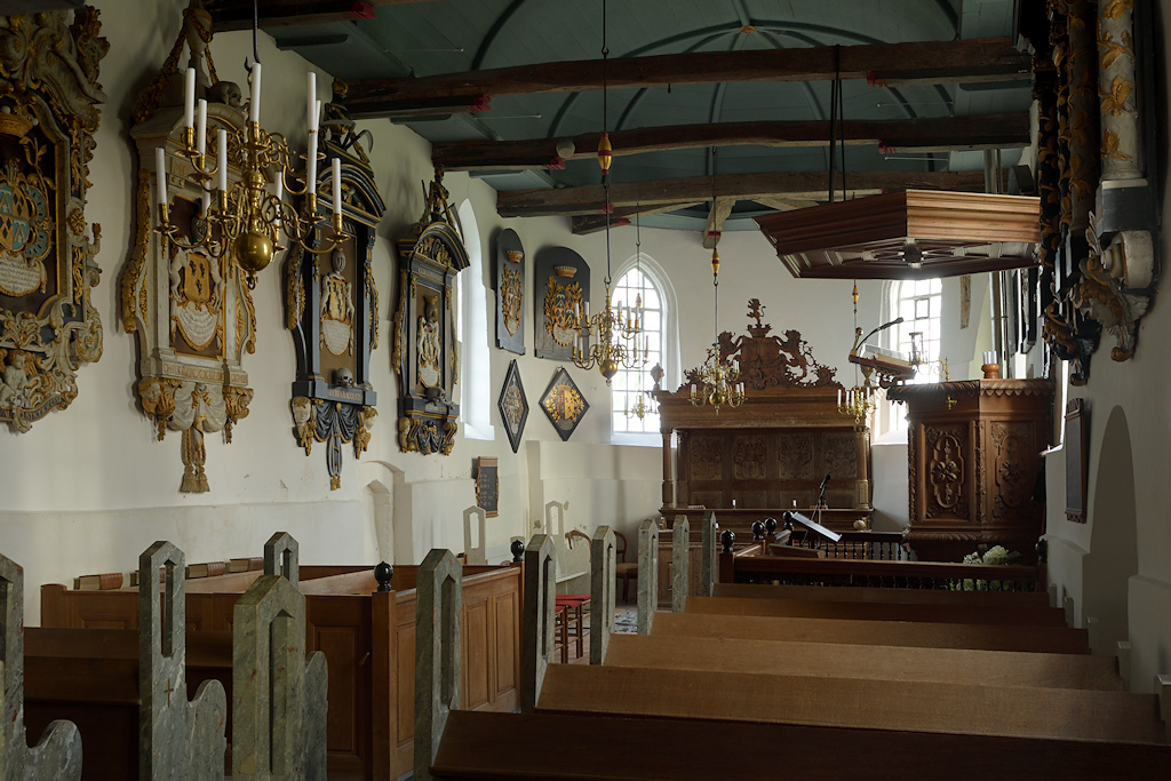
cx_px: 586
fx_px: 1269
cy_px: 390
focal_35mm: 39
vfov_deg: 34.2
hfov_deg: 49.5
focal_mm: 26
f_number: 8
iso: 100
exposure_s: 1/2
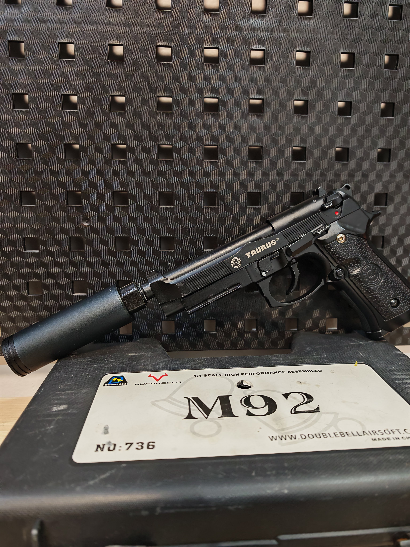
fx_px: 379
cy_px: 274
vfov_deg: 71.6
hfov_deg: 56.8
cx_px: 205
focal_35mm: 24
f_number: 2
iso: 250
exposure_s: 1/50
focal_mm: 6.83
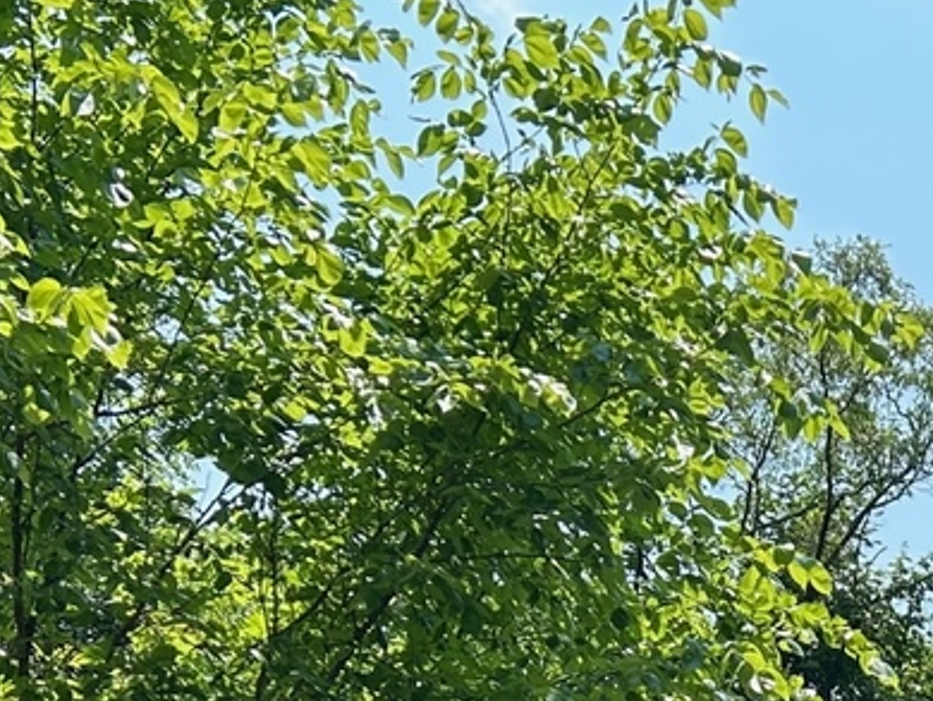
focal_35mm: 96
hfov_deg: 19.6
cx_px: 1012
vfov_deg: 14.0
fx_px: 2589
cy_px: 1194
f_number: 1.5
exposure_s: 1/2915
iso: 50
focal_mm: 5.7
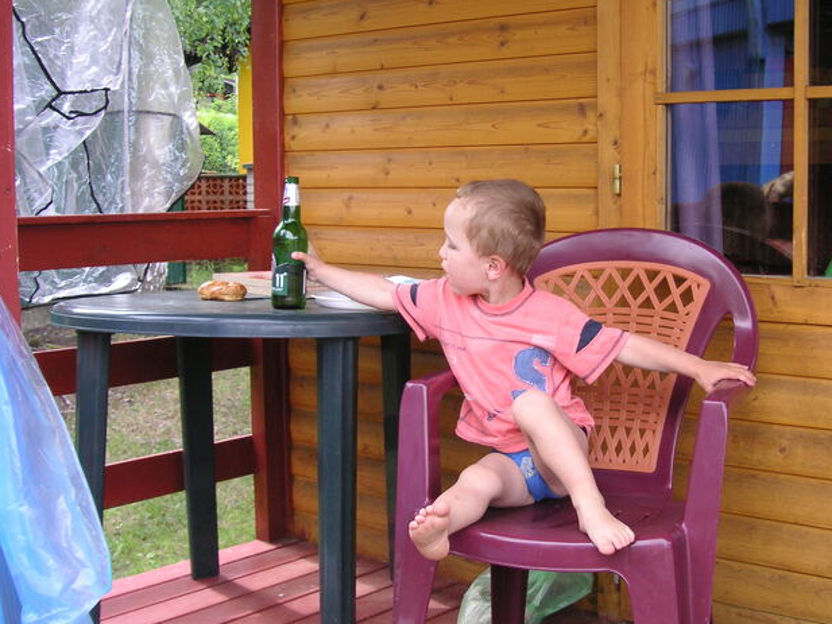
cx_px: 522
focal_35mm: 48
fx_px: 1154
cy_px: 287
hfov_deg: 39.4
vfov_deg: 30.3
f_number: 2.8
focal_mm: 6.1
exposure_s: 1/90
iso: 50
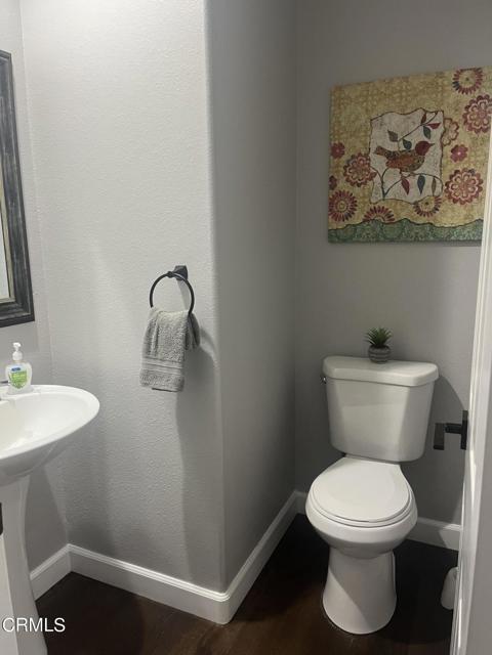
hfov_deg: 53.1
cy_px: 328
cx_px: 246
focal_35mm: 26
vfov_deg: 67.3
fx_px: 493
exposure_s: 1/60
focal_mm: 5.1
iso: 200
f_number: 1.6
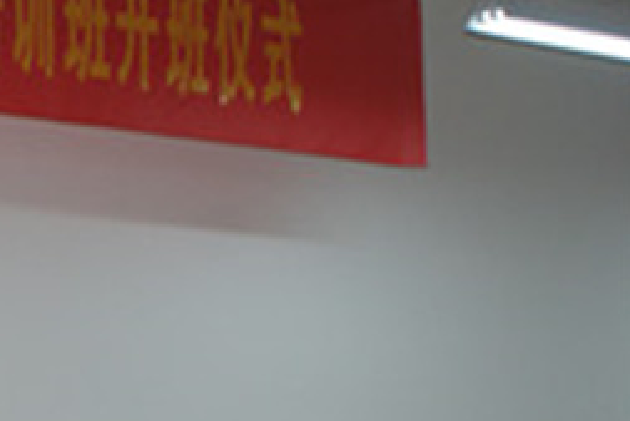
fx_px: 2329
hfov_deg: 14.2
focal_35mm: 133
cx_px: -359
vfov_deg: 10.3
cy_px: 401
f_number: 4.5
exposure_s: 1/60
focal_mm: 28
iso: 400
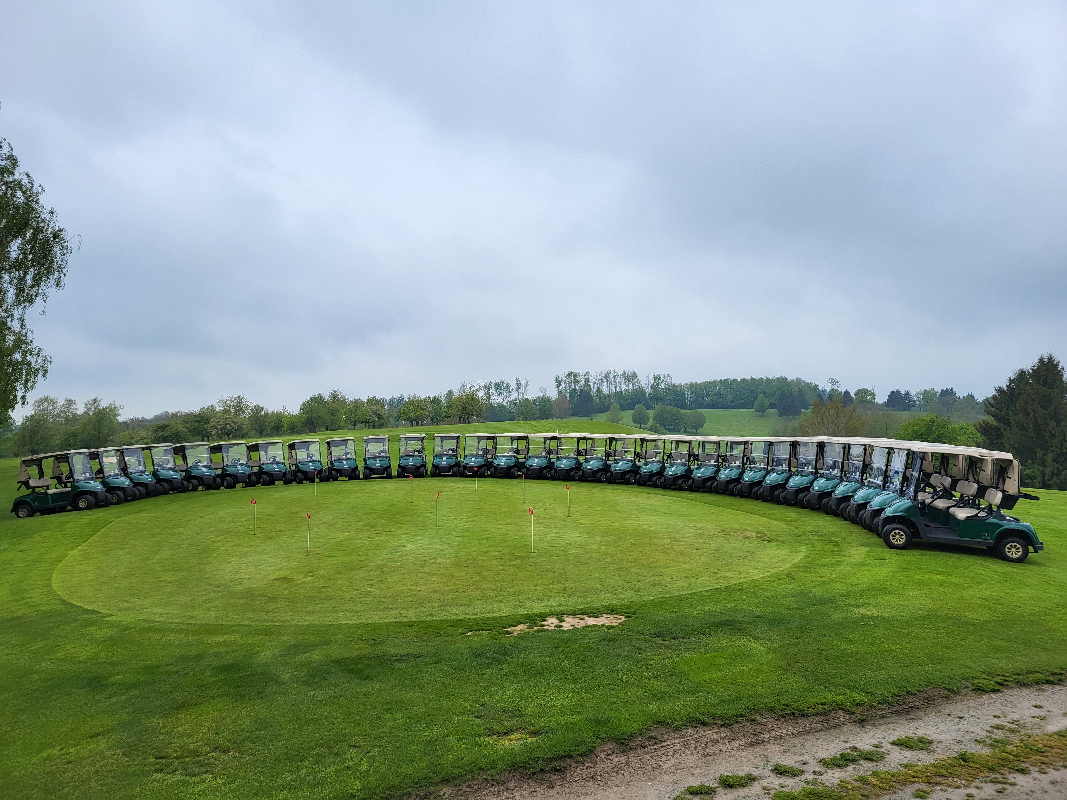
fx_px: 801
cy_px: 400
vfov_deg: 53.1
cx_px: 534
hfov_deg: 67.3
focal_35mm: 26
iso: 40
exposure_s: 1/1839
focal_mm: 5.4
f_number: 1.8
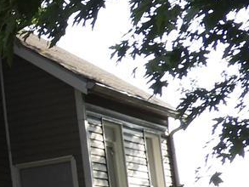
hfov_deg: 12.5
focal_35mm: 131
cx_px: -308
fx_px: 943
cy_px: 201
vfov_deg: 11.2
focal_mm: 4.3
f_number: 3.3
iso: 100
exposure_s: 1/400
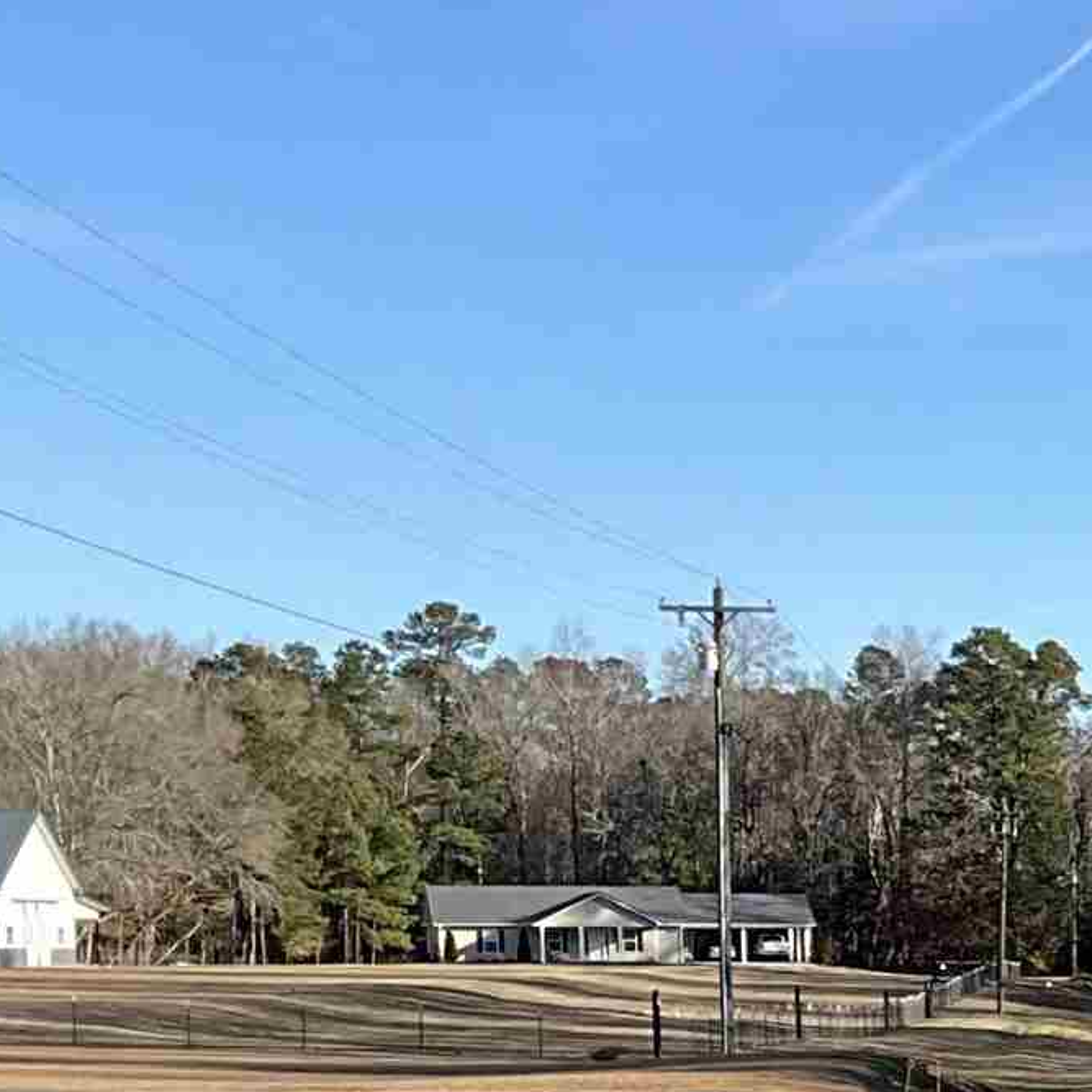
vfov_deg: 14.4
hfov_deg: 13.4
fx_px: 4211
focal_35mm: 118
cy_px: 1254
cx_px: 1893
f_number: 1.8
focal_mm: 3
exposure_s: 1/944
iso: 25
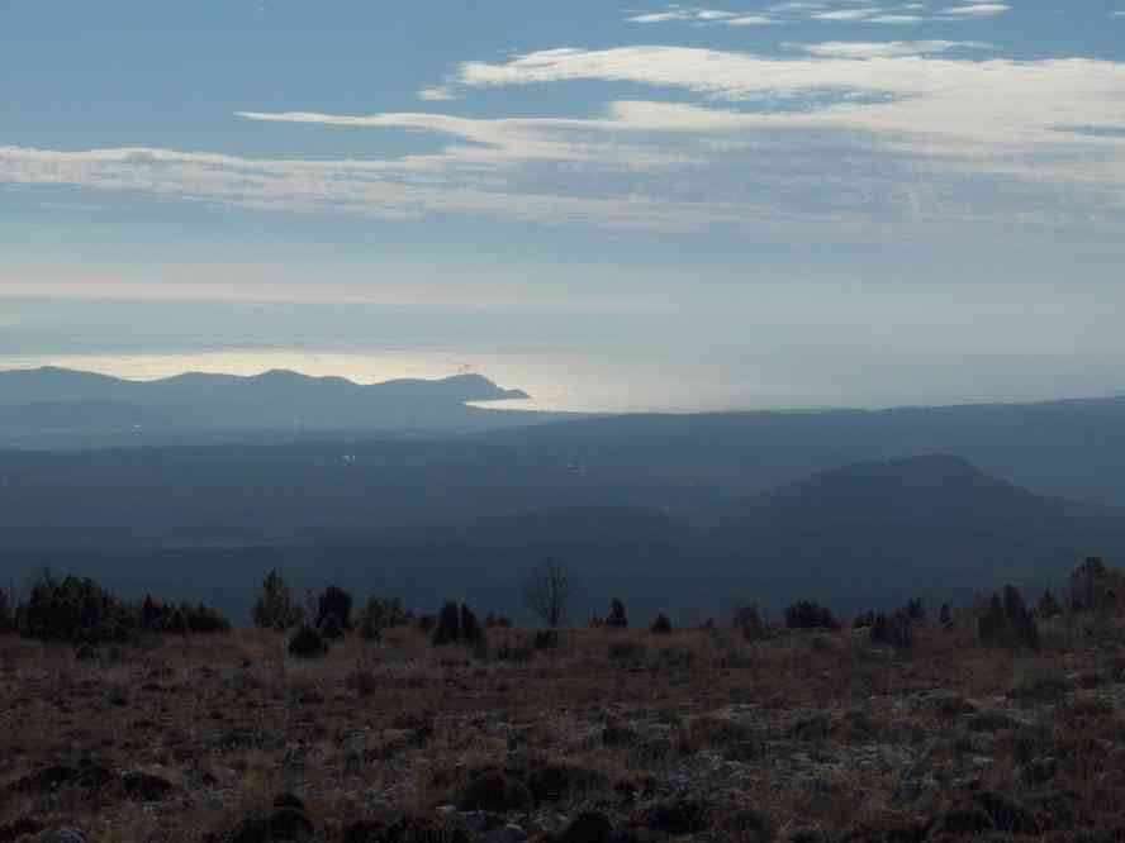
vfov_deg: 14.6
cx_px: 562
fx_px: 3282
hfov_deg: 19.4
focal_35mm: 101
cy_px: 422
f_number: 7.5
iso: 100
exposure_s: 1/1333
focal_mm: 20.8
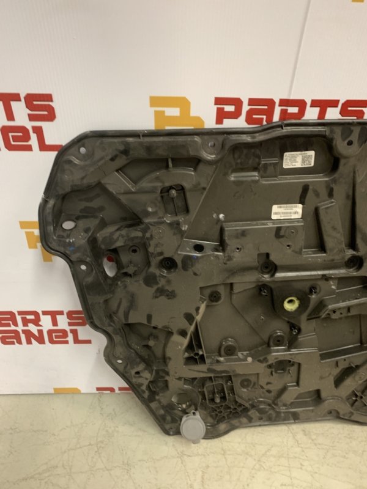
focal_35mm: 26
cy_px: 244
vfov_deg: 67.3
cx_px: 184
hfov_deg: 53.1
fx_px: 368
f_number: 1.8
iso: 400
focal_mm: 4.25
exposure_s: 1/40
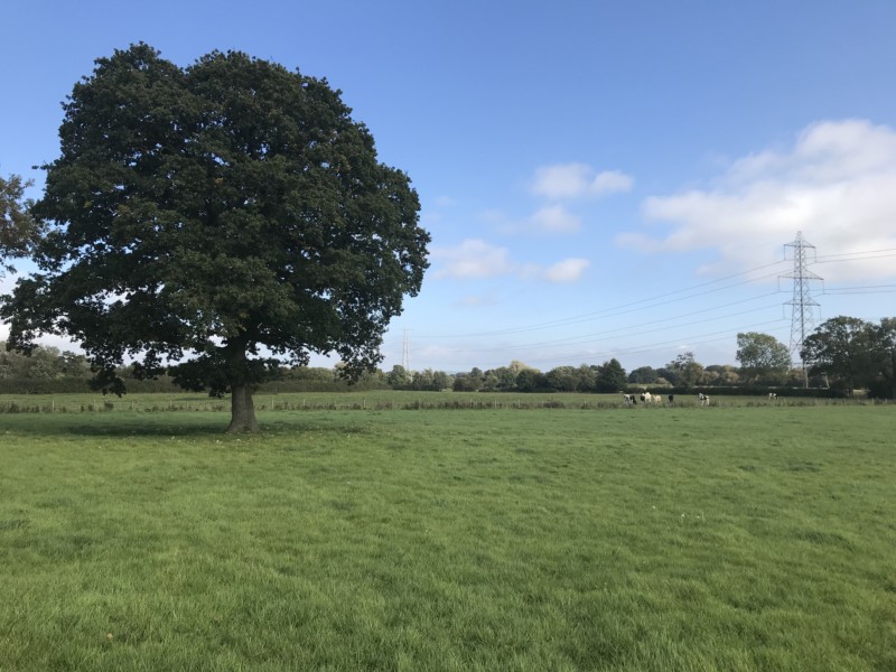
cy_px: 336
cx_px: 448
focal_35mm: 28
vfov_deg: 49.7
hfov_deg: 63.4
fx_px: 725
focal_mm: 3.99
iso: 20
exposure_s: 1/1451
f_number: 1.8
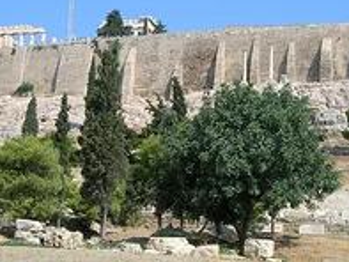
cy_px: 132
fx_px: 696
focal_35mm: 69
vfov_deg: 21.3
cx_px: 211
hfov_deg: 28.1
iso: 50
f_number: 4.9
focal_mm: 5.7
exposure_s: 1/397
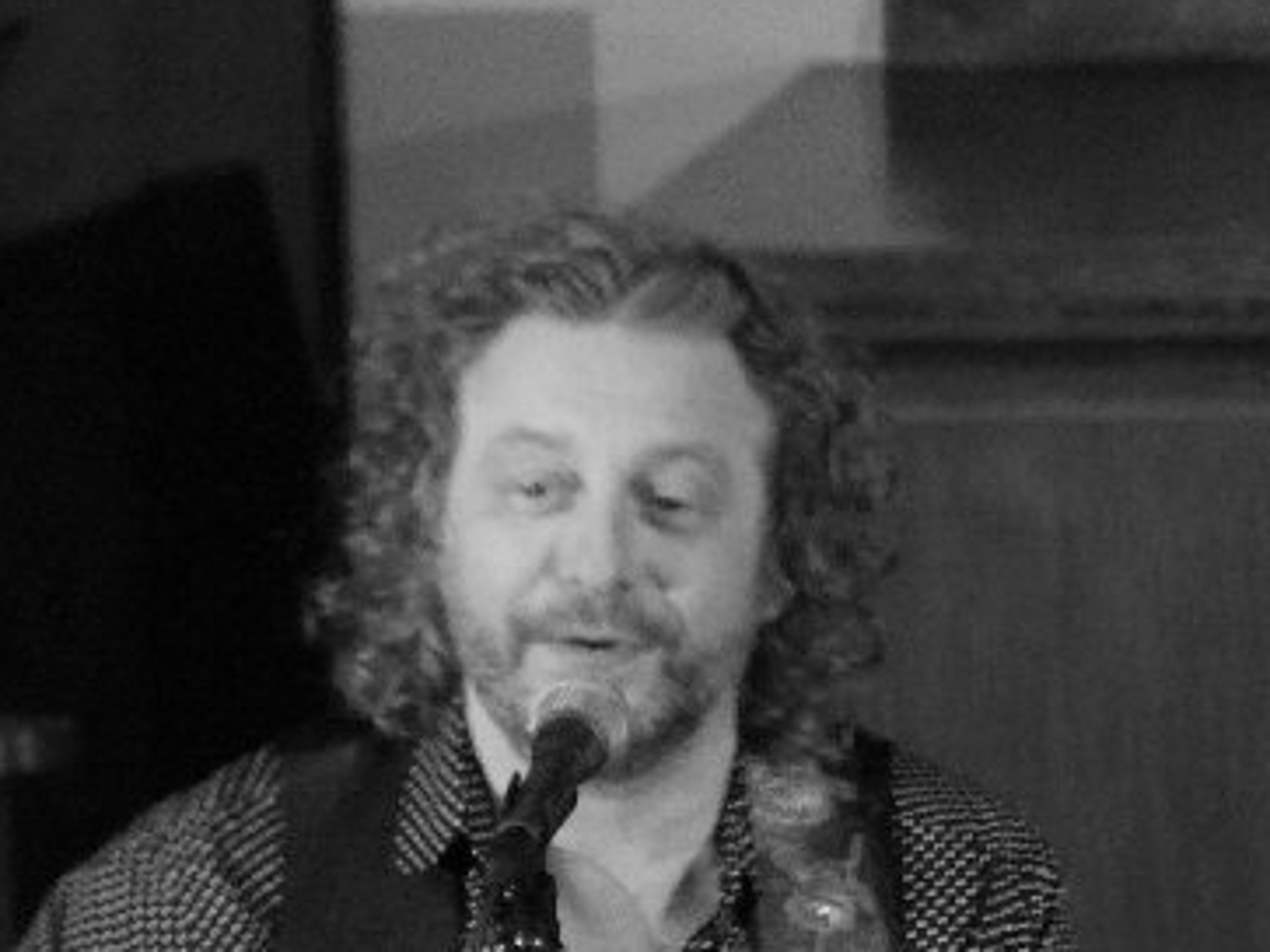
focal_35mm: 1202
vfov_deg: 1.2
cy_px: 1132
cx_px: 640
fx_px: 44085
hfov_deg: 1.7
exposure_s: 1/25
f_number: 2.8
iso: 400
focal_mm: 87.3
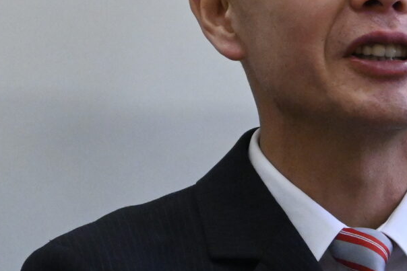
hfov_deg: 6.4
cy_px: 202
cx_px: 553
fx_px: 3596
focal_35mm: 318
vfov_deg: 4.3
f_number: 6.3
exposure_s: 1/250
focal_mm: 50
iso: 4000
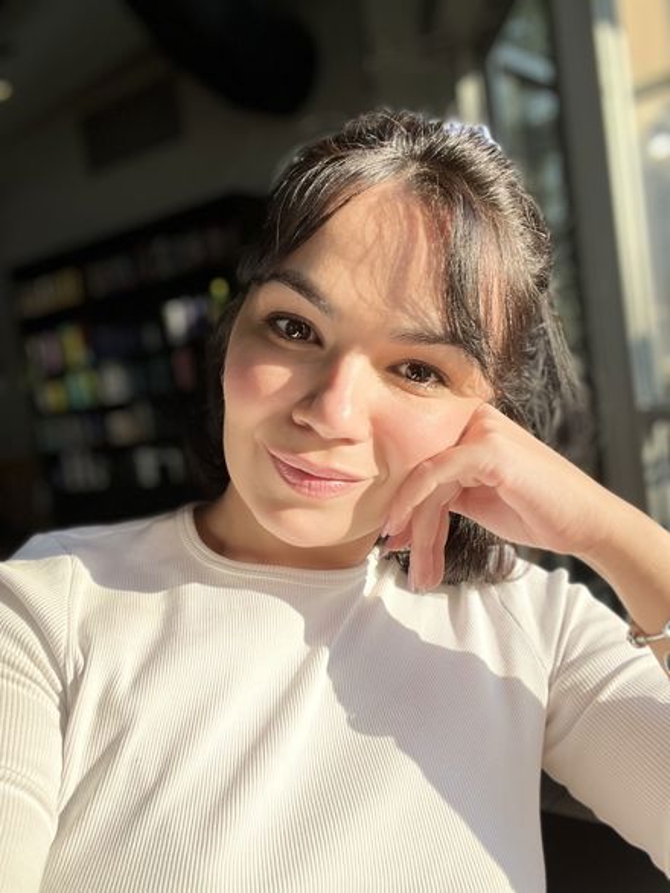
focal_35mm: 30
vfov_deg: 60.0
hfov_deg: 46.8
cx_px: 335
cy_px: 446
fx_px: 774
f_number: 2.2
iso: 32
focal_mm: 2.71
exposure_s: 1/263
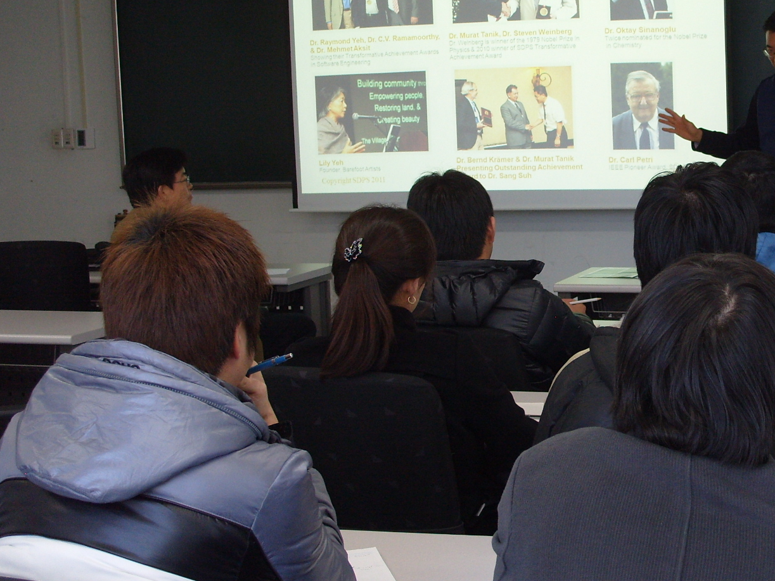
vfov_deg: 21.9
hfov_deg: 28.4
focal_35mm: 67
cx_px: 605
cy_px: 235
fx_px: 1500
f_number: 3
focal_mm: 8.9
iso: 120
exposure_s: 1/45
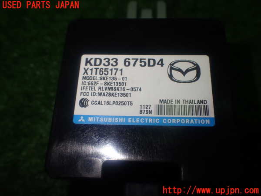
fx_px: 241
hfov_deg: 56.8
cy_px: 98
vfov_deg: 44.2
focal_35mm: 32
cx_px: 130
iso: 100
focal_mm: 5.79
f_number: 3.2
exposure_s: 1/80
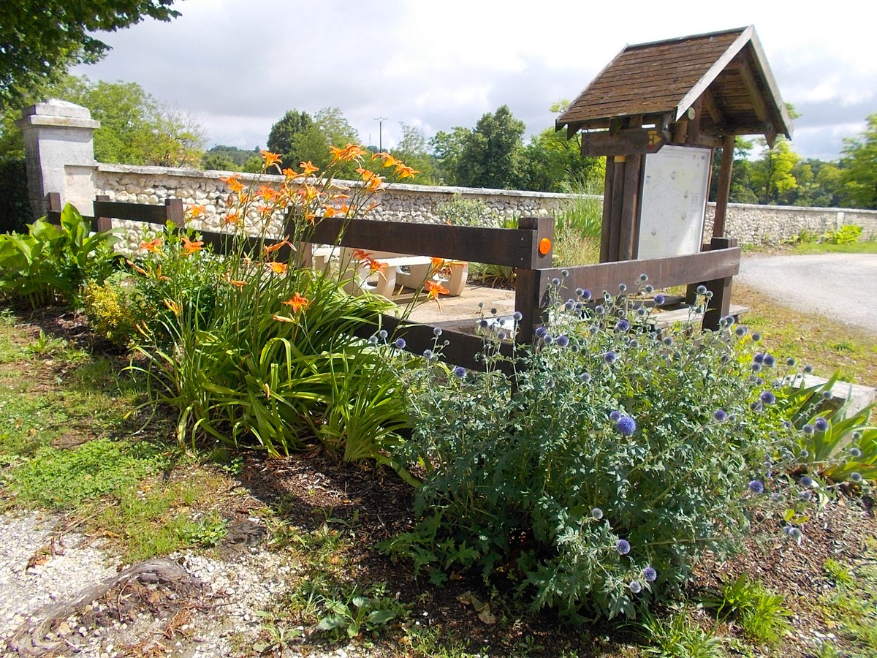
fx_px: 659
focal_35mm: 26
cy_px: 329
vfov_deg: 53.1
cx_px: 438
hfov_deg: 67.3
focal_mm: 4.6
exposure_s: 1/100
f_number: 8
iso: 80
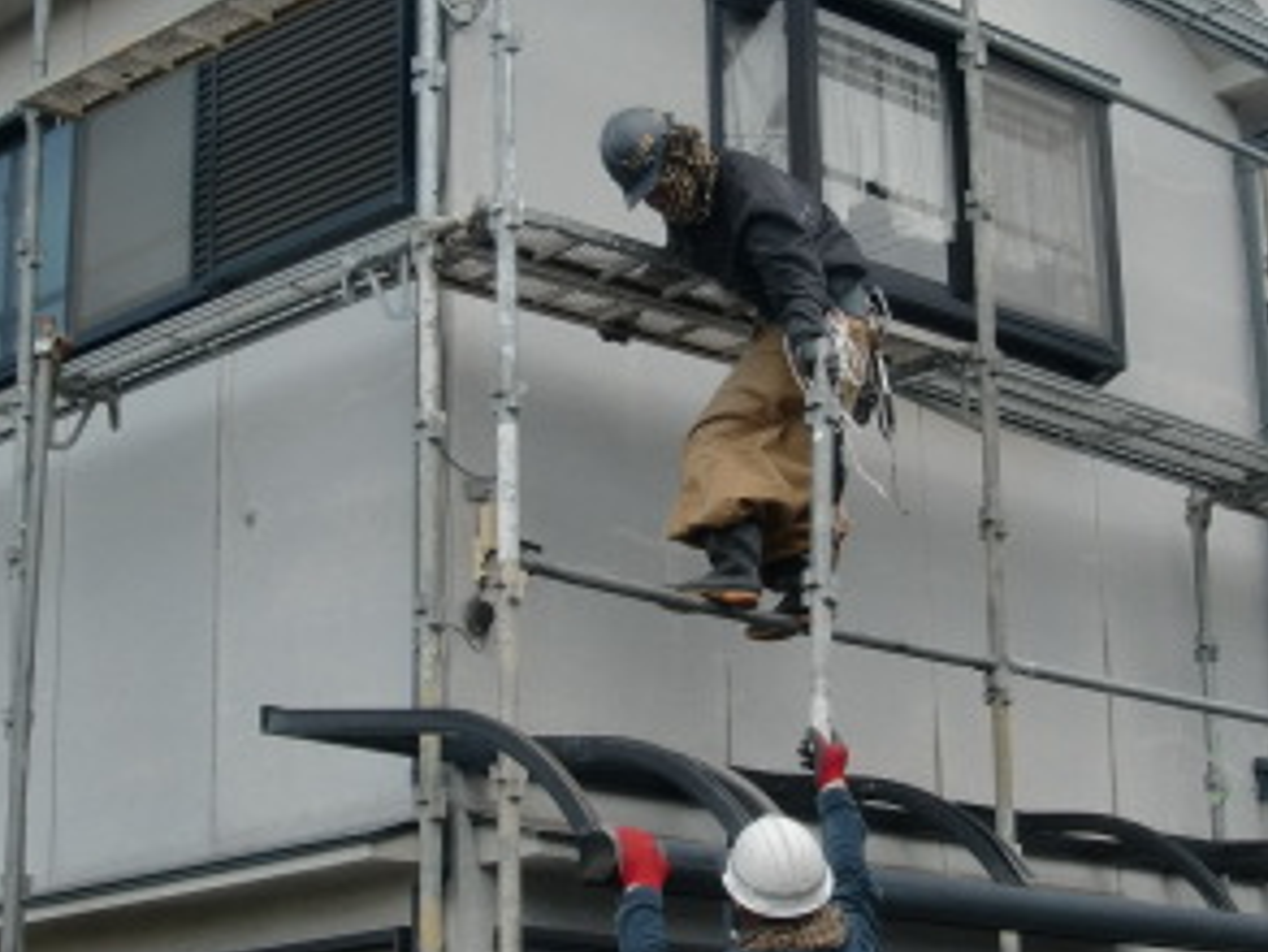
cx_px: 723
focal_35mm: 83
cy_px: 411
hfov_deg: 23.5
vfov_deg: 17.8
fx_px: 3042
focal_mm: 6.66
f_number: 3.9
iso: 64
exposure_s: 1/320
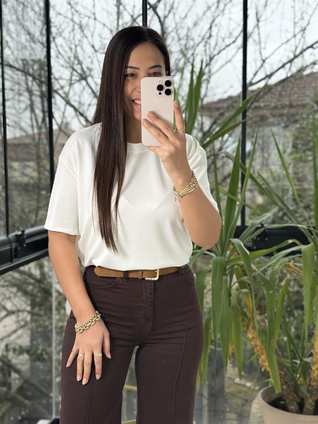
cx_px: 159
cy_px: 212
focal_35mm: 48
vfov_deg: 39.7
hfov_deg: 30.3
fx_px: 588
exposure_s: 1/198
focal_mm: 6.76
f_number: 1.78
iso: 80
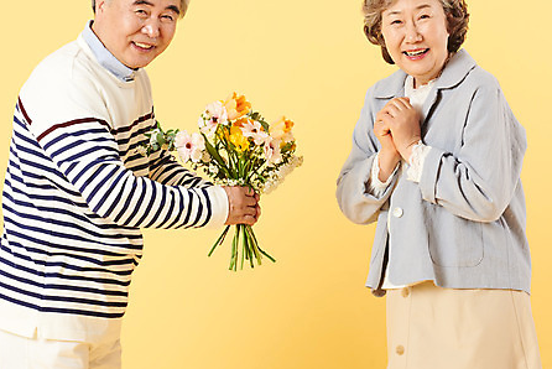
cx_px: 269
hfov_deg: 12.2
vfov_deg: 8.2
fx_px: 2578
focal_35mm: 168
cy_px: 139
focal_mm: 125
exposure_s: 1/125
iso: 100
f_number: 8
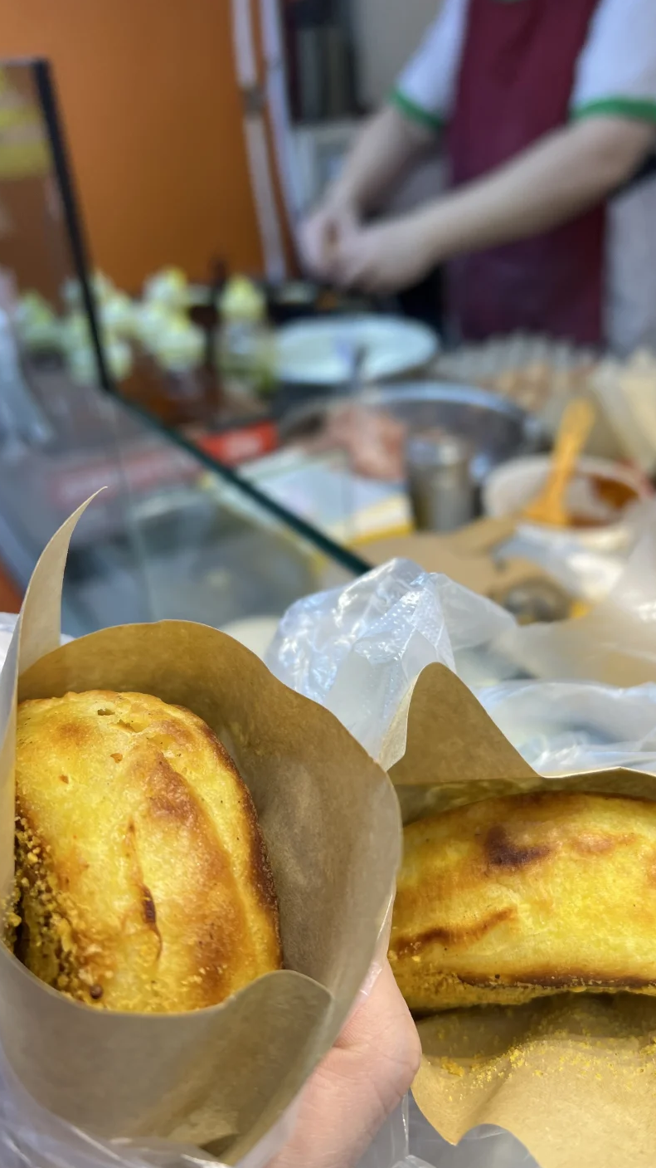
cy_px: 581
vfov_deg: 66.1
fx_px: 897
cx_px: 396
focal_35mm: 29
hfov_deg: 40.0
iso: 32
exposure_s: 1/145
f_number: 1.5
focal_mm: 5.7
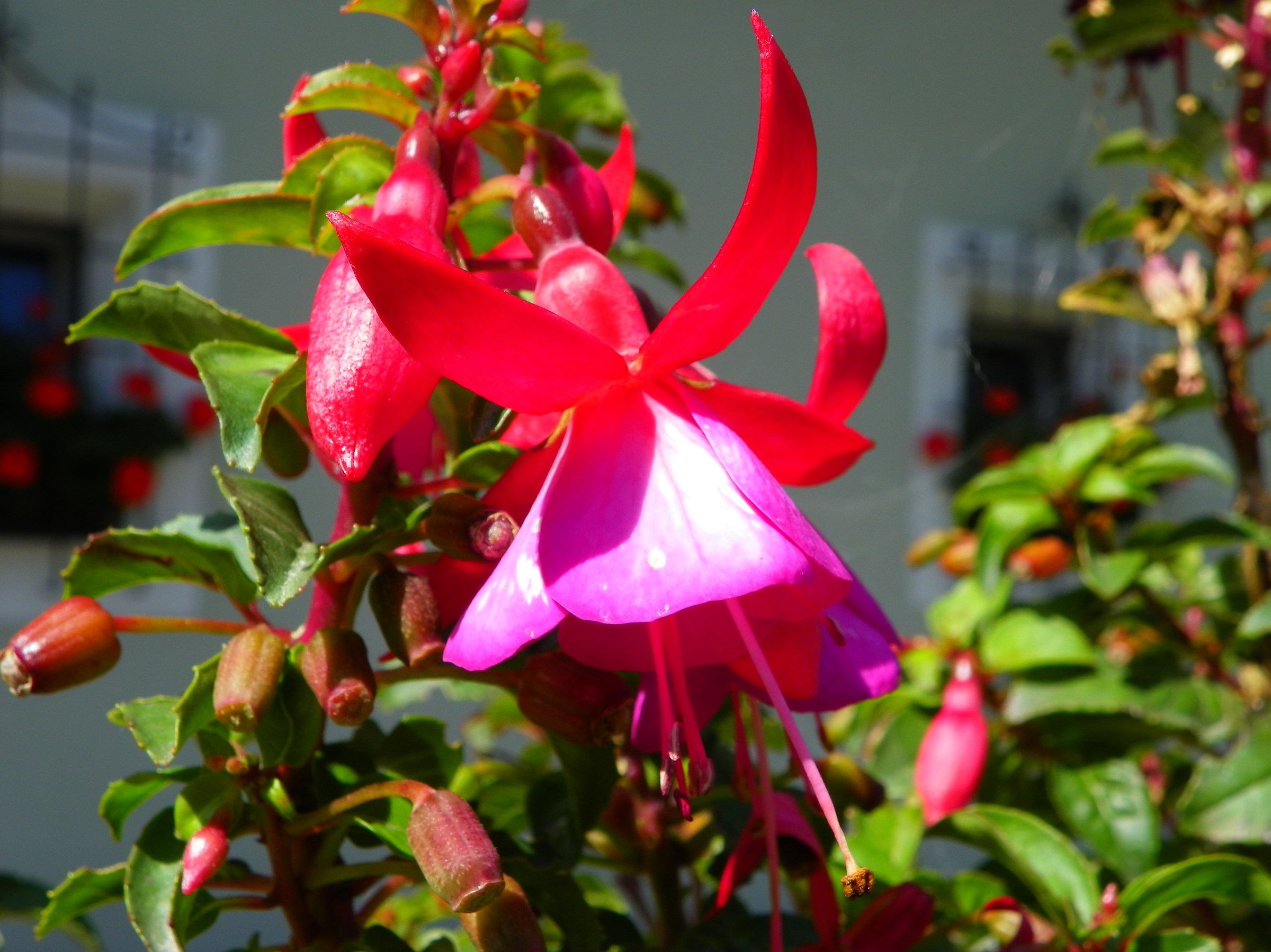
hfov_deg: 36.8
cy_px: 476
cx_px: 636
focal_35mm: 52
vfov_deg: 28.0
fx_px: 1909
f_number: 4.5
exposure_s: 1/320
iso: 64
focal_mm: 9.2
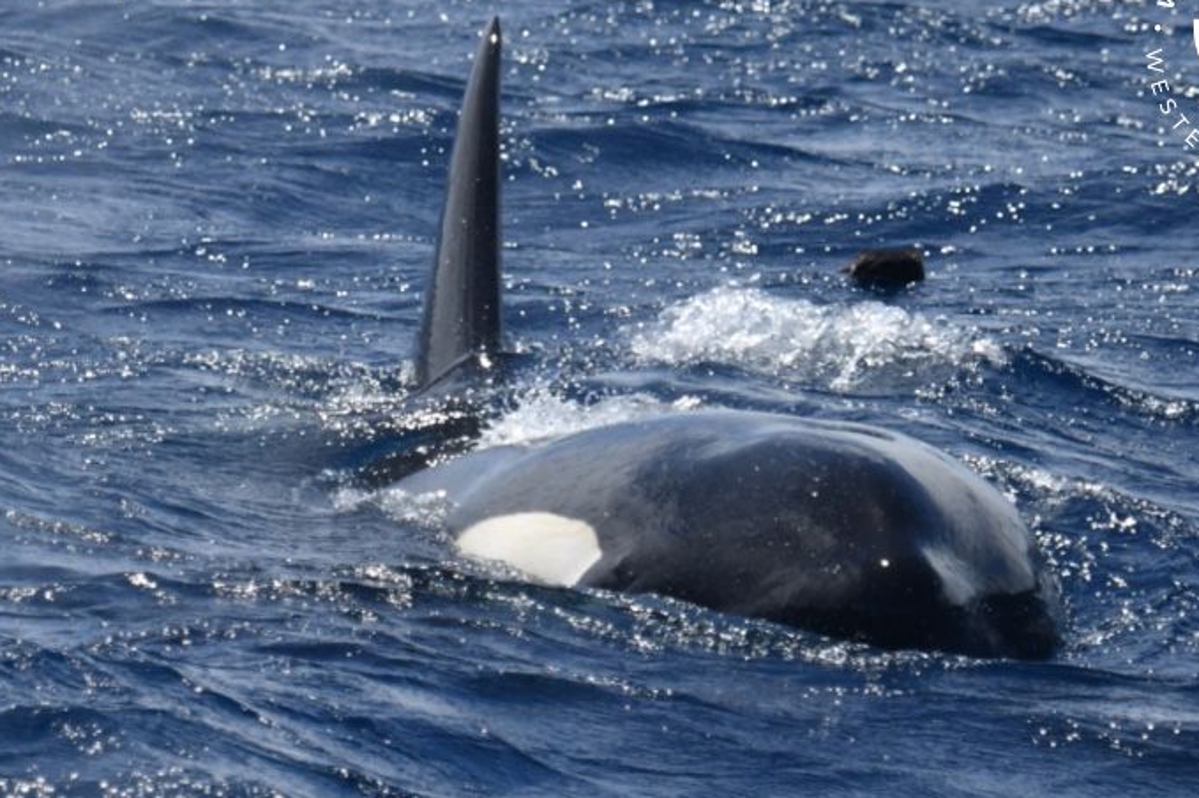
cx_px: 689
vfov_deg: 2.8
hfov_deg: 4.2
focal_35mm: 495
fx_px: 16477
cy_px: 395
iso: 900
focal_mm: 420
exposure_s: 1/8000
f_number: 6
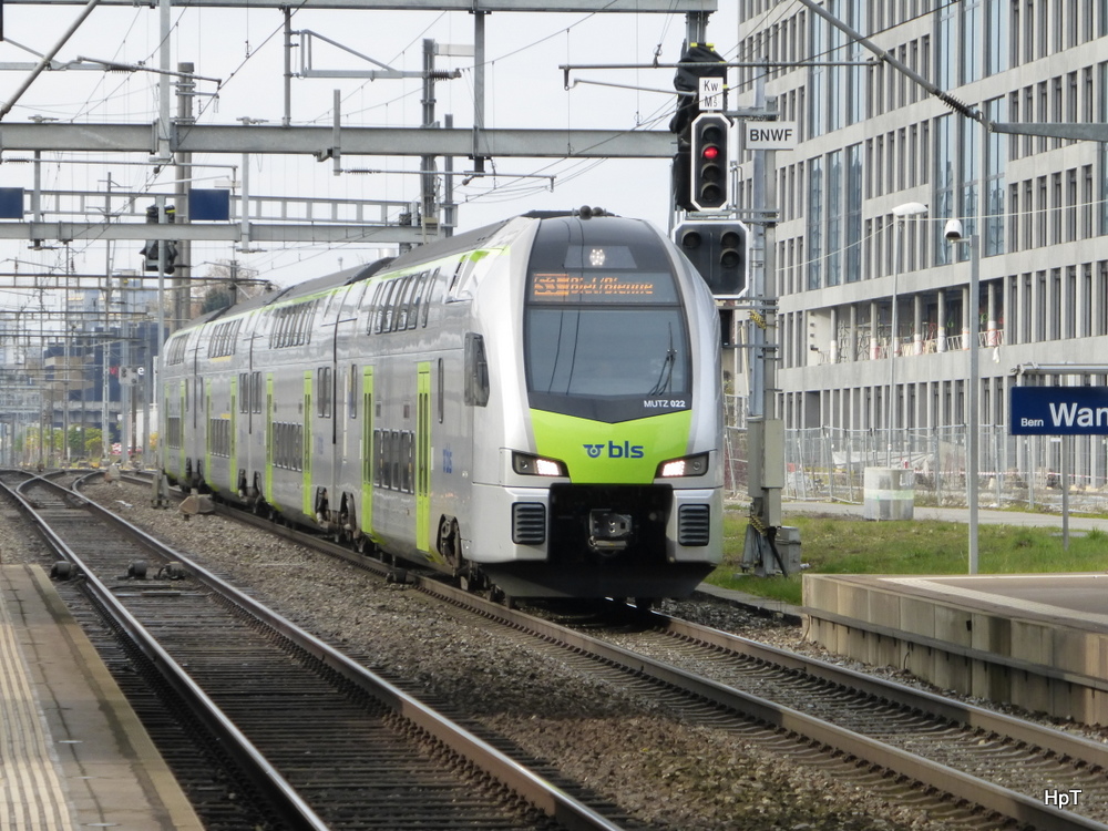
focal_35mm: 193
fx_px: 6178
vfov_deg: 7.7
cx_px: 554
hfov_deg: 10.2
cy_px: 416
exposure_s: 1/125
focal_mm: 31.3
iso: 160
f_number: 5.4
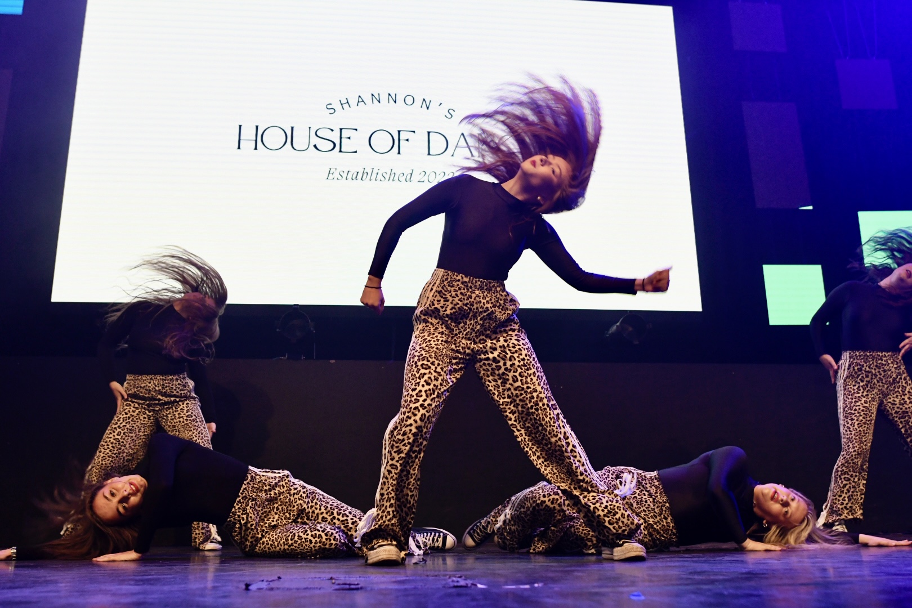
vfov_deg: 43.6
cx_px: 456
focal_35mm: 30
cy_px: 304
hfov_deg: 61.9
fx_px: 760
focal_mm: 20
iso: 2000
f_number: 2.8
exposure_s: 1/250
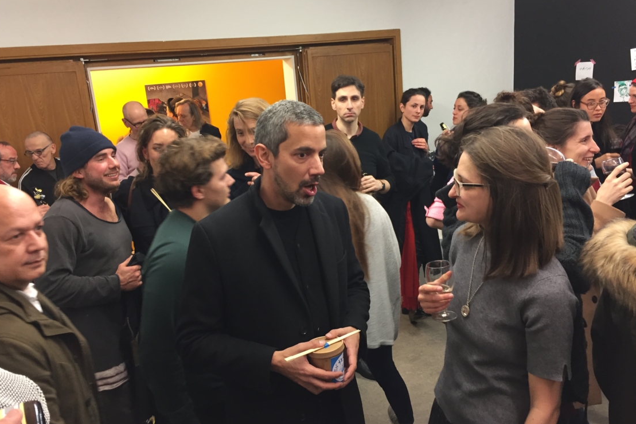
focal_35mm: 31
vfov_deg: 42.3
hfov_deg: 60.3
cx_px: 310
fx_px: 548
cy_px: 227
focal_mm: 4.15
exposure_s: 1/33
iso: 160
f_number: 2.2
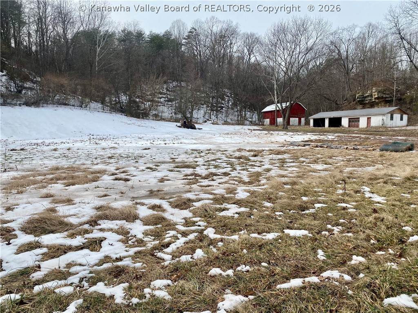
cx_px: 209
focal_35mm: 26
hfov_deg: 67.3
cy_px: 156
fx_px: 314
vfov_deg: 53.1
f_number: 1.8
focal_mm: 4.25
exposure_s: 1/2817
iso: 32
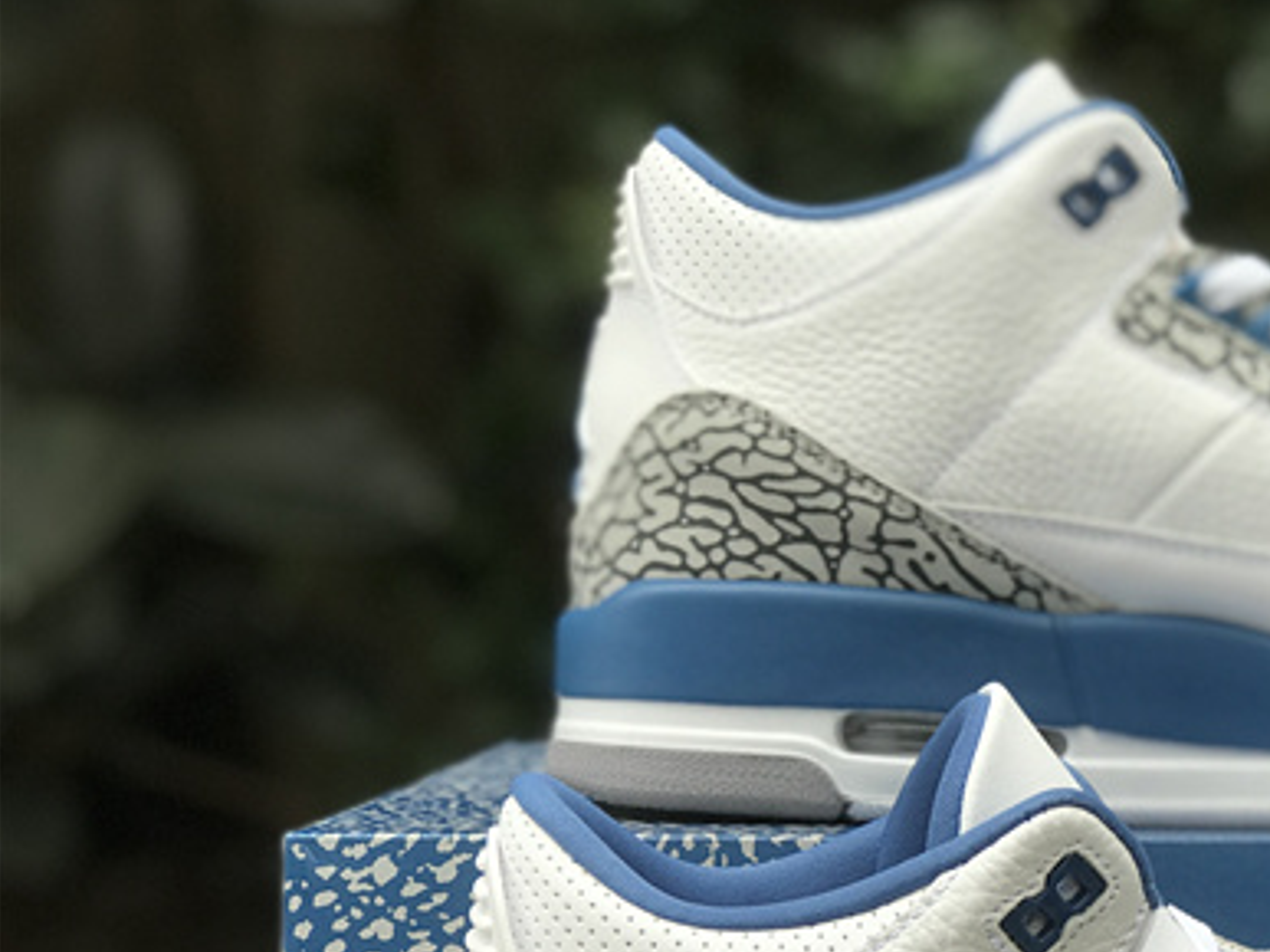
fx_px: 3998
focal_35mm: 109
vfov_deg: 13.5
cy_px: 845
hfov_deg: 17.7
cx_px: 1211
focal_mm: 6.6
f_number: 2.8
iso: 32
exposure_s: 1/100
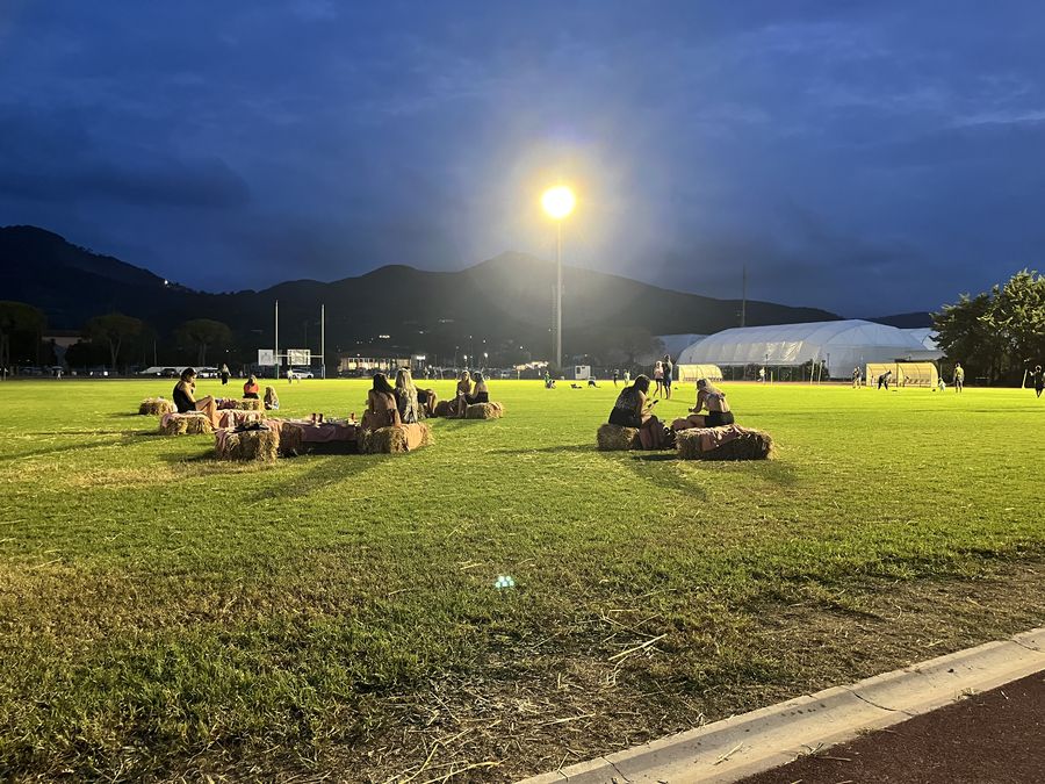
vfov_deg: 53.1
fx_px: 785
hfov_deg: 67.3
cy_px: 392
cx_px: 522
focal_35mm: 26
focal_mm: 5.1
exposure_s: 1/33
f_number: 1.6
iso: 500
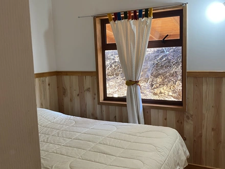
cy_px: 84
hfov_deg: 67.3
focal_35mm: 26
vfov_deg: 53.1
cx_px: 112
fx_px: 169
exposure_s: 1/50
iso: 100
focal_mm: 4.25
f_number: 1.8
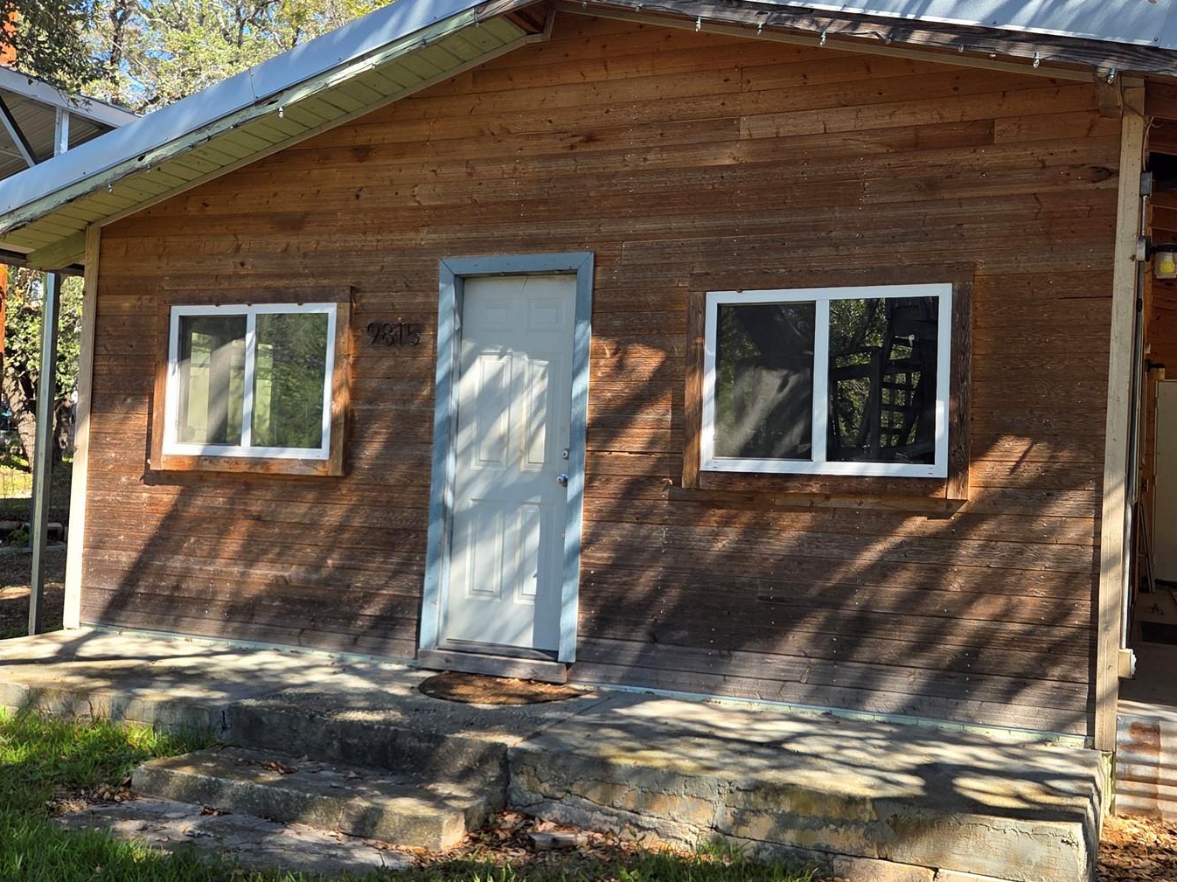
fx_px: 1190
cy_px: 401
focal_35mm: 35
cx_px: 675
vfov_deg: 40.6
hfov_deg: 52.4
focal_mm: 5.4
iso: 80
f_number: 1.8
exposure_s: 1/1339
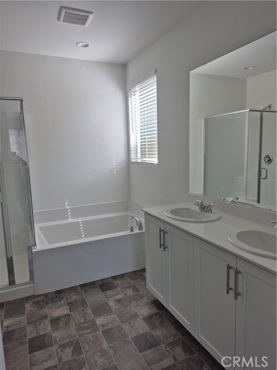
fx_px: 245
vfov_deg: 73.9
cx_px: 138
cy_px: 185
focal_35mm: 23
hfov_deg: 58.9
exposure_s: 1/180
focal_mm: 5.4
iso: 25
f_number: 1.8
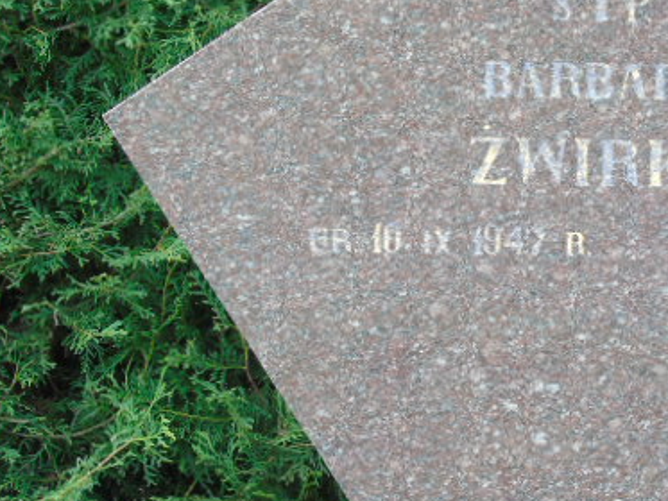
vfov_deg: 5.3
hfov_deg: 7.1
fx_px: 5366
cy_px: 240
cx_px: 525
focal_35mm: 278
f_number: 4.9
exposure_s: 1/125
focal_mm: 29
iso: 250
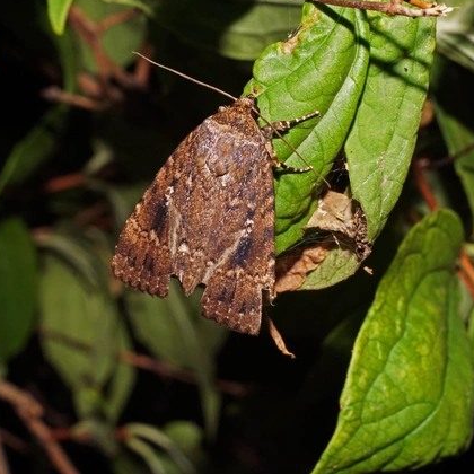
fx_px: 1503
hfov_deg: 17.9
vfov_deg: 17.9
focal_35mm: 97
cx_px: 223
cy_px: 235
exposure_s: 1/160
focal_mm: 50
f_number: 18
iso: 800
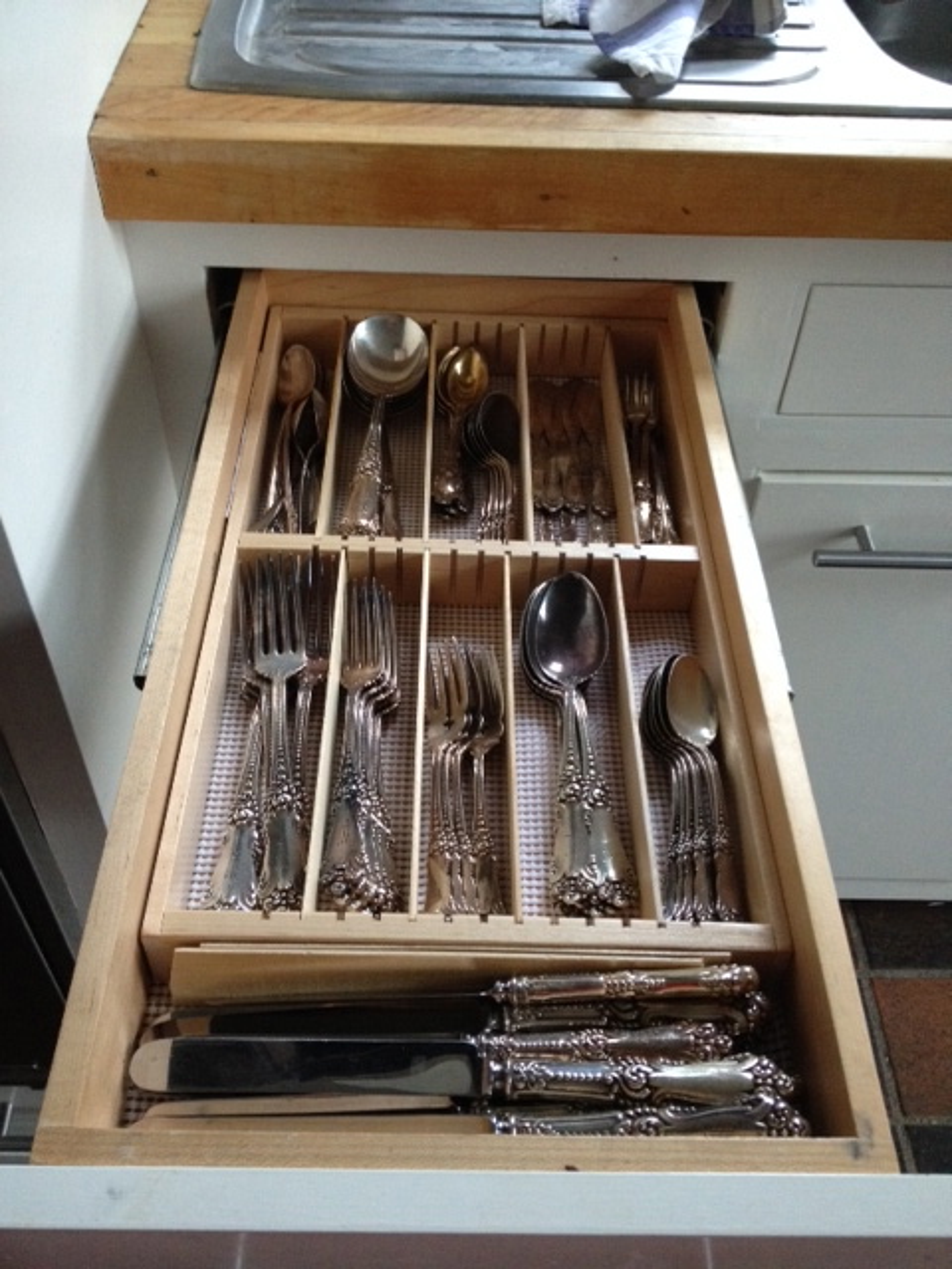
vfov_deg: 52.6
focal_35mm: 35
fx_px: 1283
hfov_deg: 40.7
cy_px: 634
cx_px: 476
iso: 250
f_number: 2.4
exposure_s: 1/20
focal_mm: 4.28
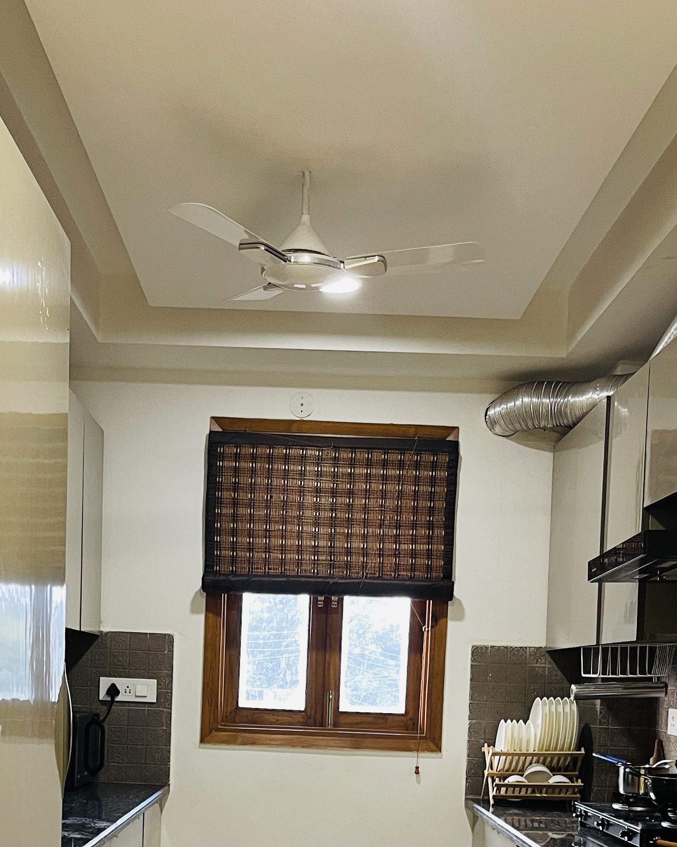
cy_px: 779
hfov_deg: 29.1
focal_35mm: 52
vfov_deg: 33.8
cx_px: 284
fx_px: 1303
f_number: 1.6
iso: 160
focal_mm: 5.1
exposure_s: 1/50
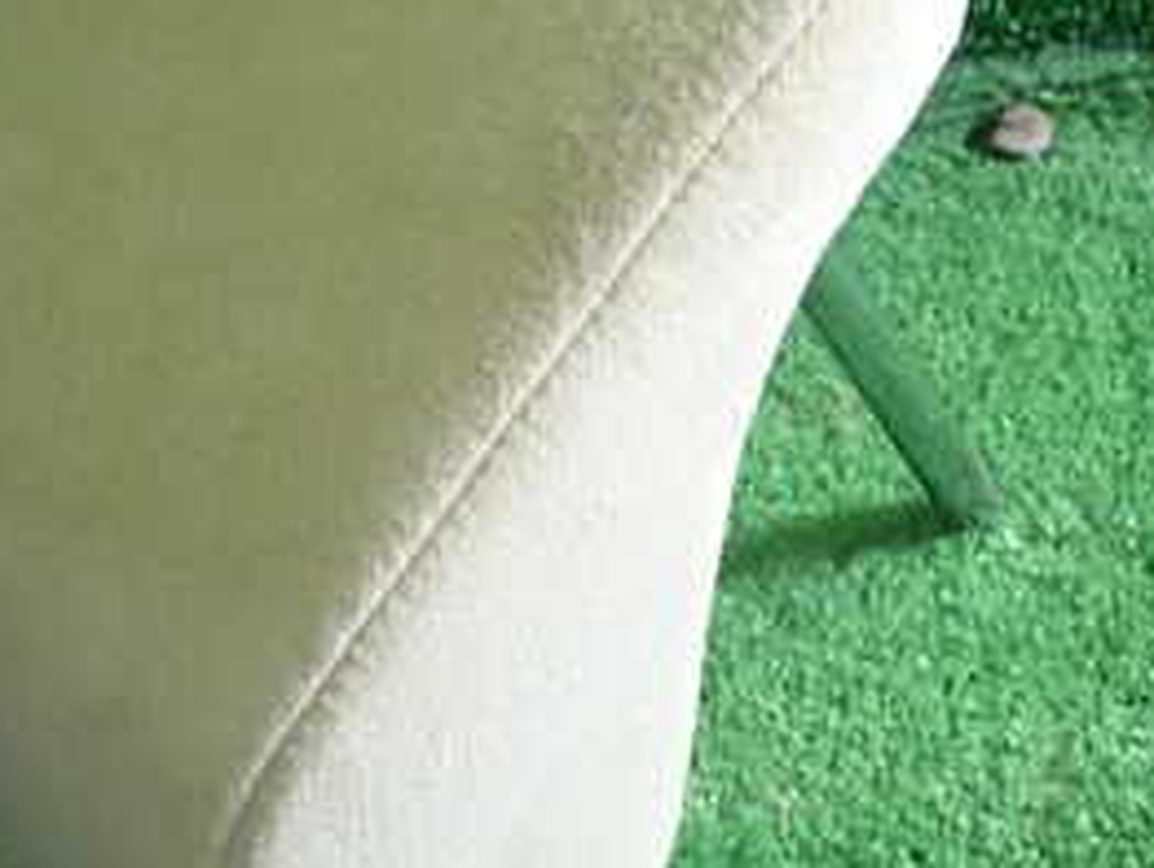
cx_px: 282
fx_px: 2903
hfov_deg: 22.3
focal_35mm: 87
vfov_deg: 17.0
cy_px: 348
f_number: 2.7
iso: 250
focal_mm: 6.83
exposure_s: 1/40
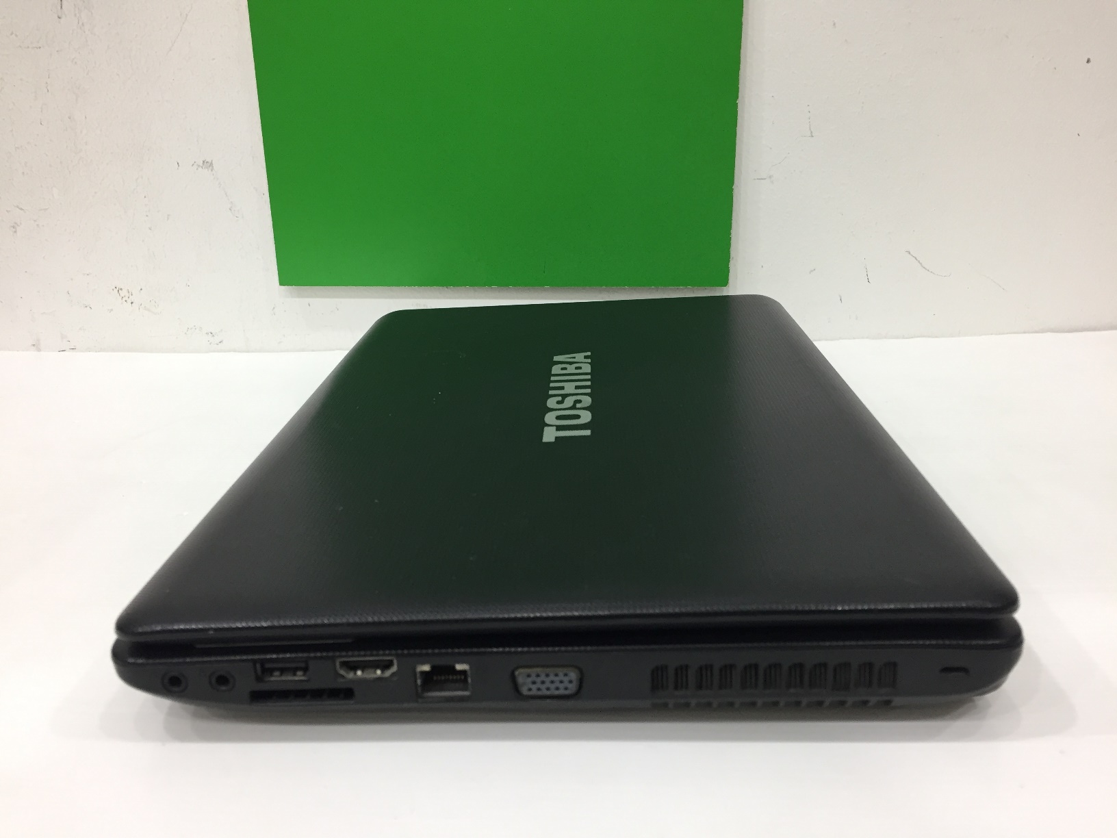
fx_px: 936
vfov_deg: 48.2
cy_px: 419
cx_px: 558
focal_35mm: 29
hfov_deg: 61.7
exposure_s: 1/33
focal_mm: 4.15
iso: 125
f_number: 2.2
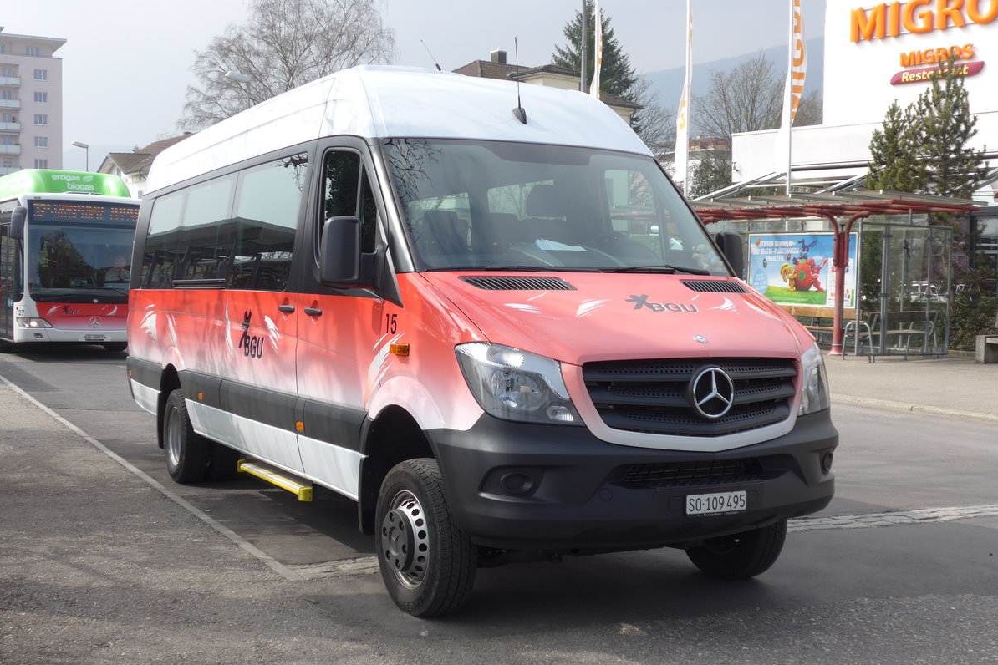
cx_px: 499
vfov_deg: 29.2
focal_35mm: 46
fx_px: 1275
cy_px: 329
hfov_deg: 42.7
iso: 80
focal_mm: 9.5
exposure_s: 1/1000
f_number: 3
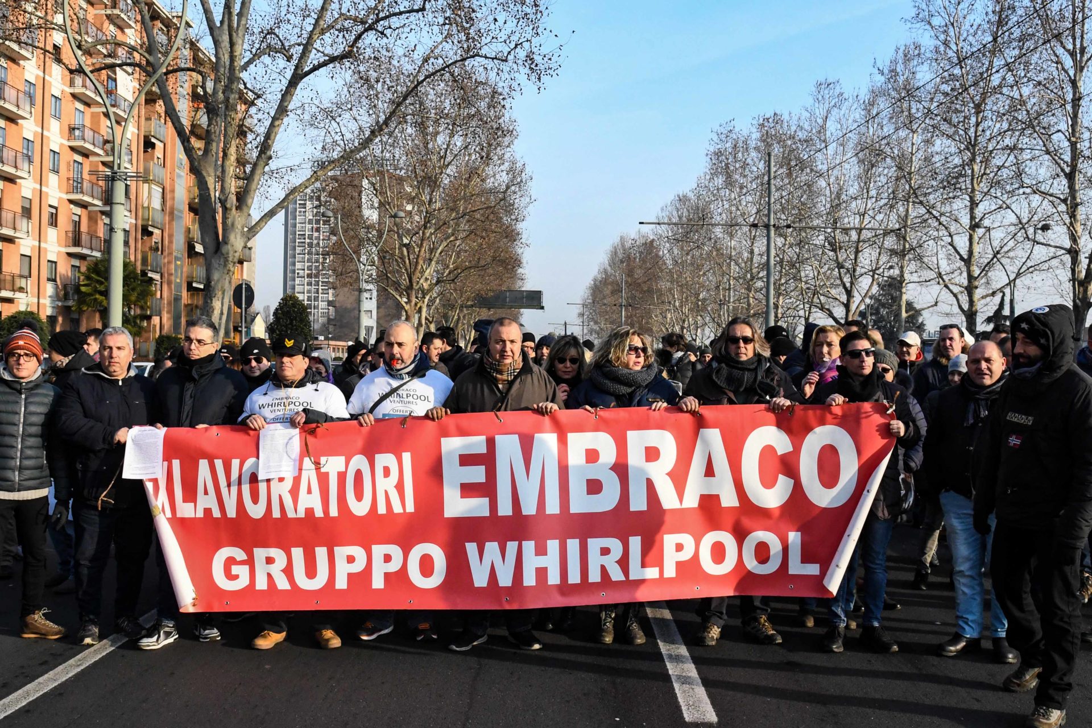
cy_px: 364
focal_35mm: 34
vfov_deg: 38.9
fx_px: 1031
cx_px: 546
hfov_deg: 55.8
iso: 2000
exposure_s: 1/2000
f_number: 9
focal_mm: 17
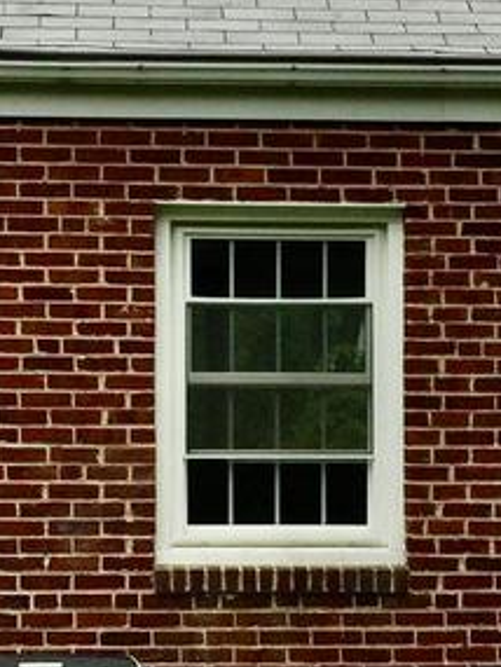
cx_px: 250
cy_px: 381
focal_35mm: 110
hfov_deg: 13.5
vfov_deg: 17.9
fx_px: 2121
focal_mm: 4.15
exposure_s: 1/1980
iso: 32
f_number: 2.2
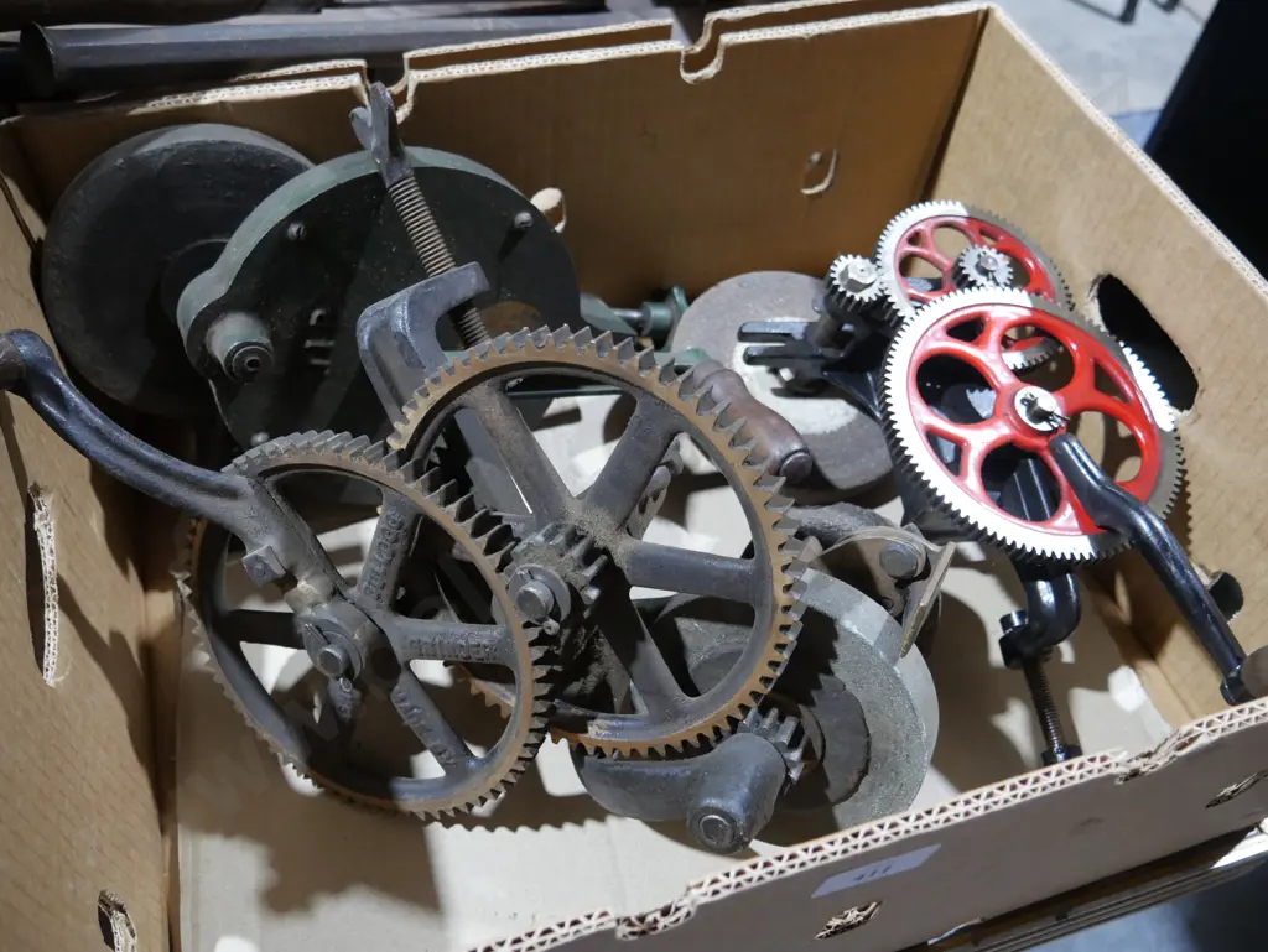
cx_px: 634
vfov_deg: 49.8
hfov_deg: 63.4
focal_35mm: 28
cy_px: 476
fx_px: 1026
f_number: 3.5
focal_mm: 14
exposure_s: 1/60
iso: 800
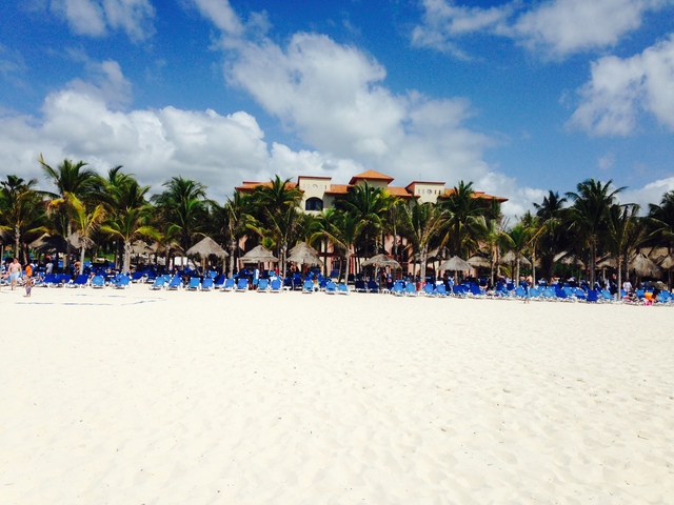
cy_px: 252
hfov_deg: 55.4
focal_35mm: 33
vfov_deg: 42.9
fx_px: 643
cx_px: 337
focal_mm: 4.12
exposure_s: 1/4184
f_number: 2.4
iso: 50
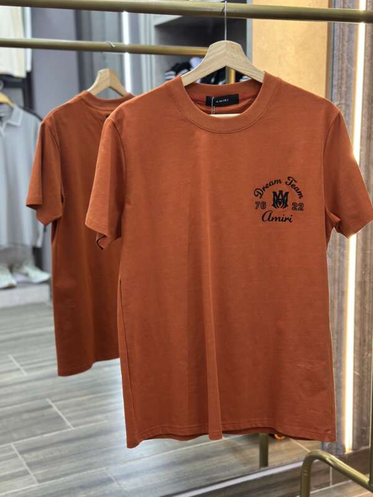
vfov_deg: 39.7
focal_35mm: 48
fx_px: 690
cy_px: 248
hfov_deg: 30.3
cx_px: 186
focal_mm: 6.86
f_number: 1.78
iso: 160
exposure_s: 1/60
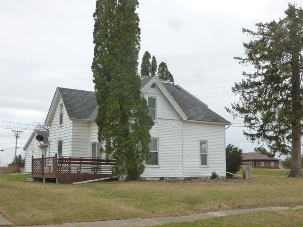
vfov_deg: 30.9
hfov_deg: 40.4
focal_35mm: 47
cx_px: 152
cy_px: 114
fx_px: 411
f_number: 3.8
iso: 160
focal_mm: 8.4
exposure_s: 1/400
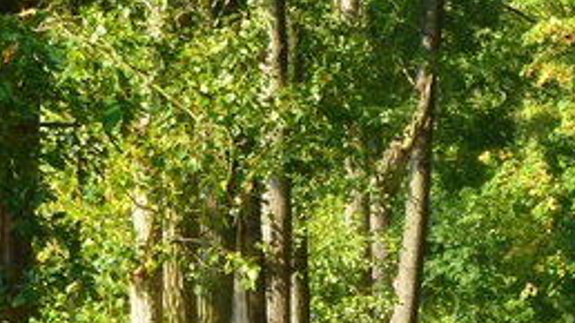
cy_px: 422
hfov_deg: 7.3
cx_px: 589
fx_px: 4466
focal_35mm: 293
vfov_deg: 4.1
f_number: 4.2
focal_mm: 13.7
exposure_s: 1/200
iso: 80
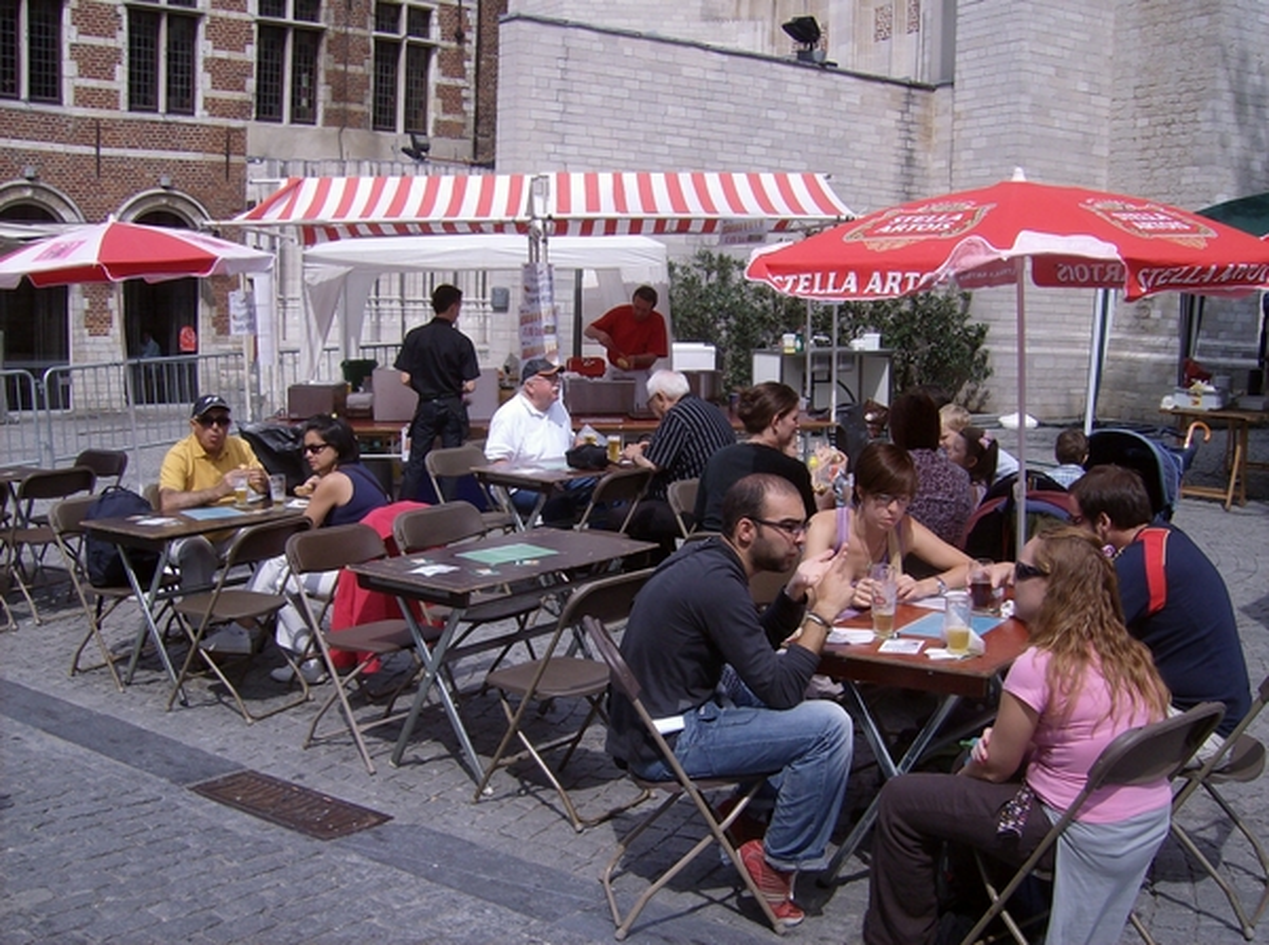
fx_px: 1317
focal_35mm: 36
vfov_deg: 39.5
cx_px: 634
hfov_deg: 51.5
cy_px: 472
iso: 100
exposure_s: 1/533
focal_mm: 6
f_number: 4.7
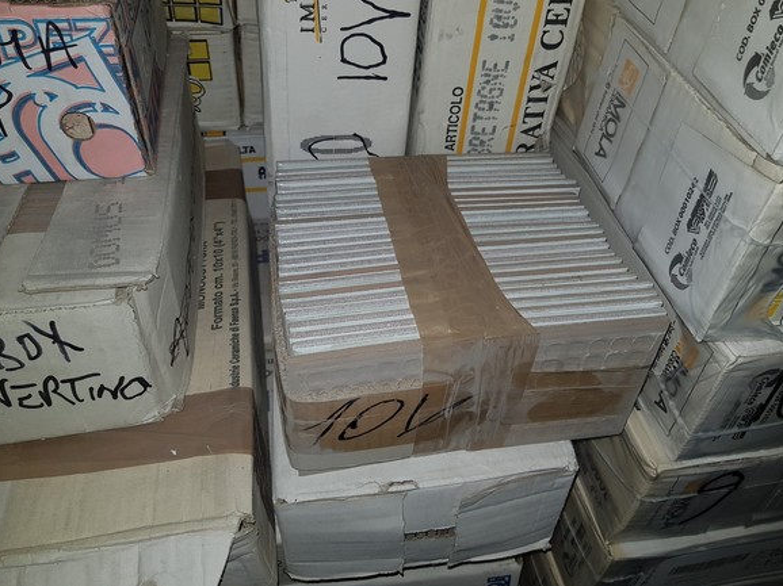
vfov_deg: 51.3
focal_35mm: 27
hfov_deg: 65.3
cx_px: 392
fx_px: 610
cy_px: 283
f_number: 1.7
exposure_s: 1/100
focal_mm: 4.2
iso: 50
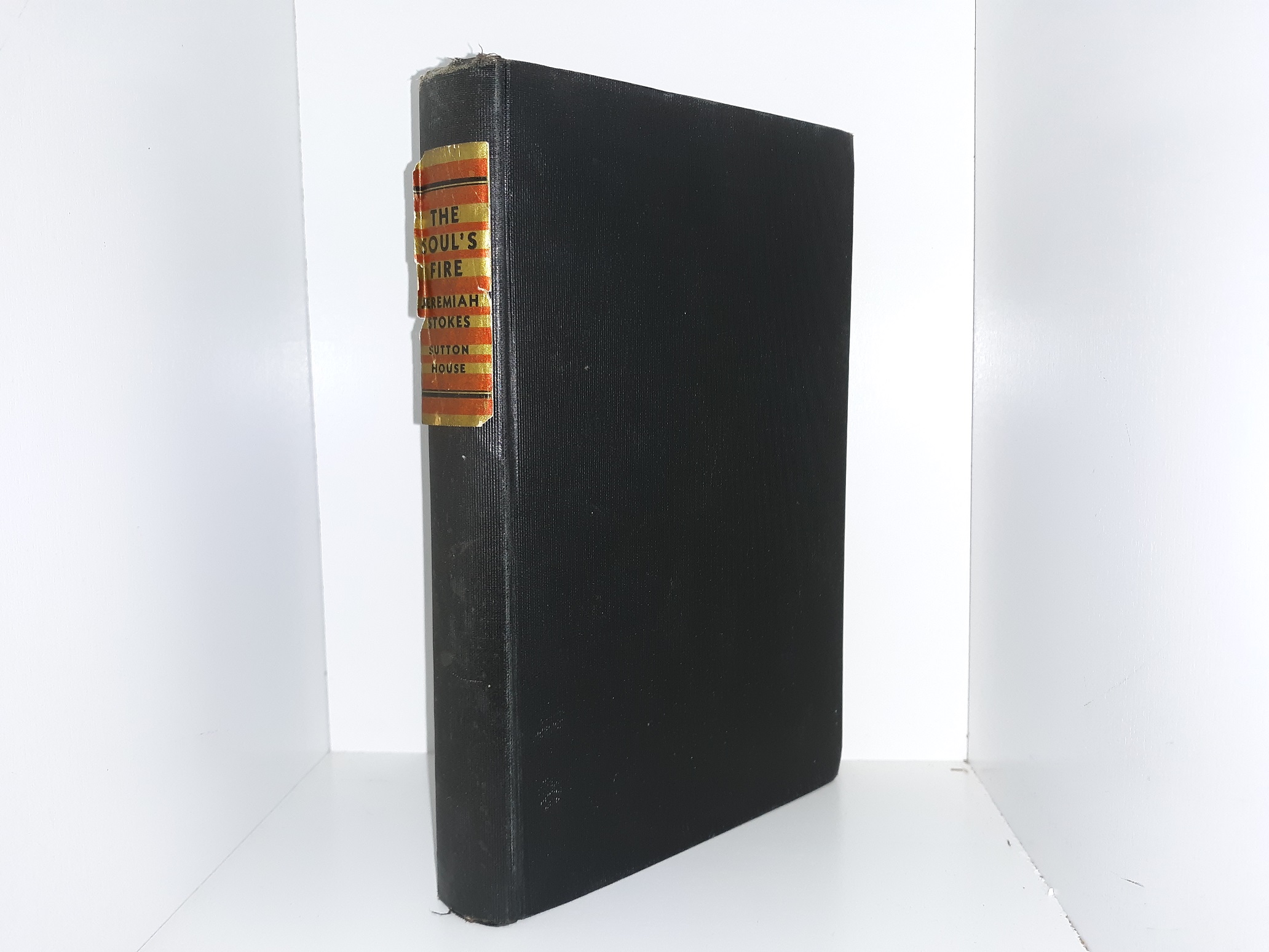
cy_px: 476
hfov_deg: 63.4
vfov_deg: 49.7
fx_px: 1026
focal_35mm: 28
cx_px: 634
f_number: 1.7
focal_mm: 3.7
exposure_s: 1/120
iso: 80
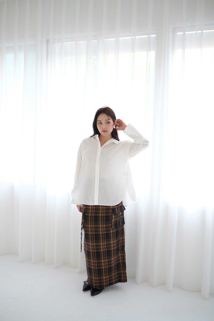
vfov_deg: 54.4
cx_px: 107
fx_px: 312
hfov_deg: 37.9
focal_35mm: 35
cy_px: 160
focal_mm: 23
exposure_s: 1/125
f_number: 1.4
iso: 160
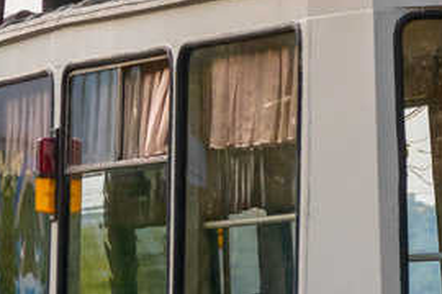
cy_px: 169
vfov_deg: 2.3
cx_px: 120
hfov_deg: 3.4
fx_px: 7411
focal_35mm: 604
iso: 400
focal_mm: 75
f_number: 5.3
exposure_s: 1/500
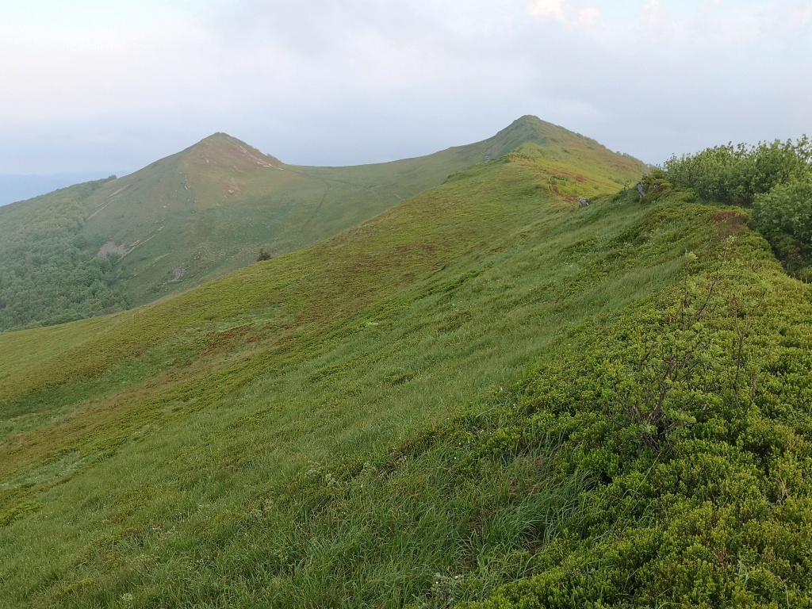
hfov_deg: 50.1
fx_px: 868
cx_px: 406
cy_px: 304
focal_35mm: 37
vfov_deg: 38.7
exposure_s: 1/381
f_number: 1.8
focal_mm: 3.95
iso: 50
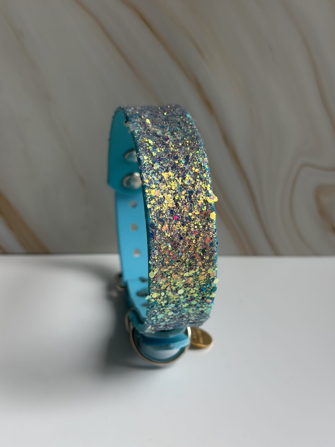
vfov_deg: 39.7
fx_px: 619
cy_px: 224
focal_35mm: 48
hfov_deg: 30.3
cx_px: 168
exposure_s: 1/339
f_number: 1.78
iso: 80
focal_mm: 6.86
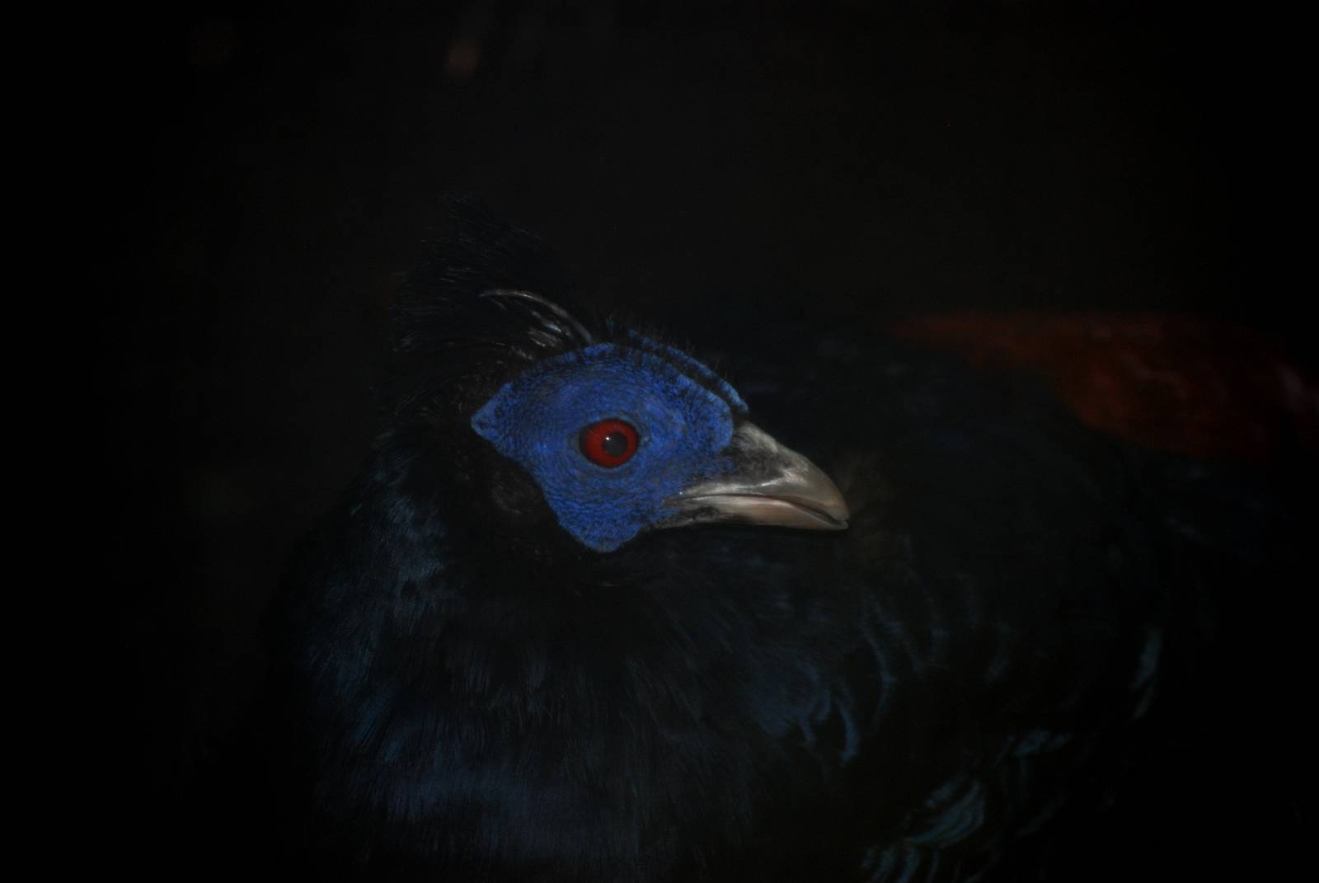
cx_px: 660
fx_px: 10729
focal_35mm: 292
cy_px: 442
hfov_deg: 7.0
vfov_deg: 4.7
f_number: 5
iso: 400
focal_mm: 195
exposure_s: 1/60
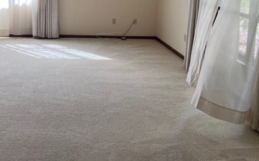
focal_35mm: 51
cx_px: 52
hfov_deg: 38.1
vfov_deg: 24.4
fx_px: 360
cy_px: 8
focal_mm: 5.7
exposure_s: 1/143
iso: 64
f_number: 1.5
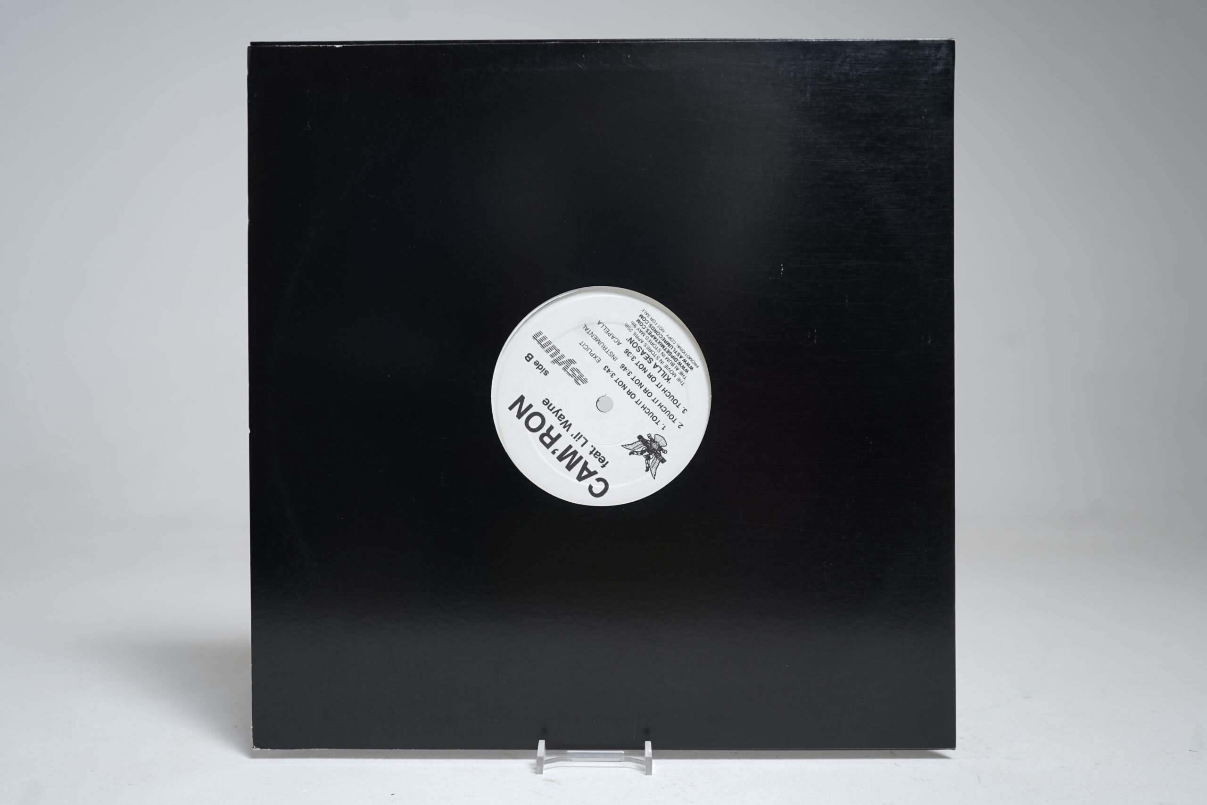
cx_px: 604
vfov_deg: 43.6
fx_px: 1006
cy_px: 402
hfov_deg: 61.9
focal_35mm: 30
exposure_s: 1/4
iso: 64
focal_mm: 30
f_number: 5
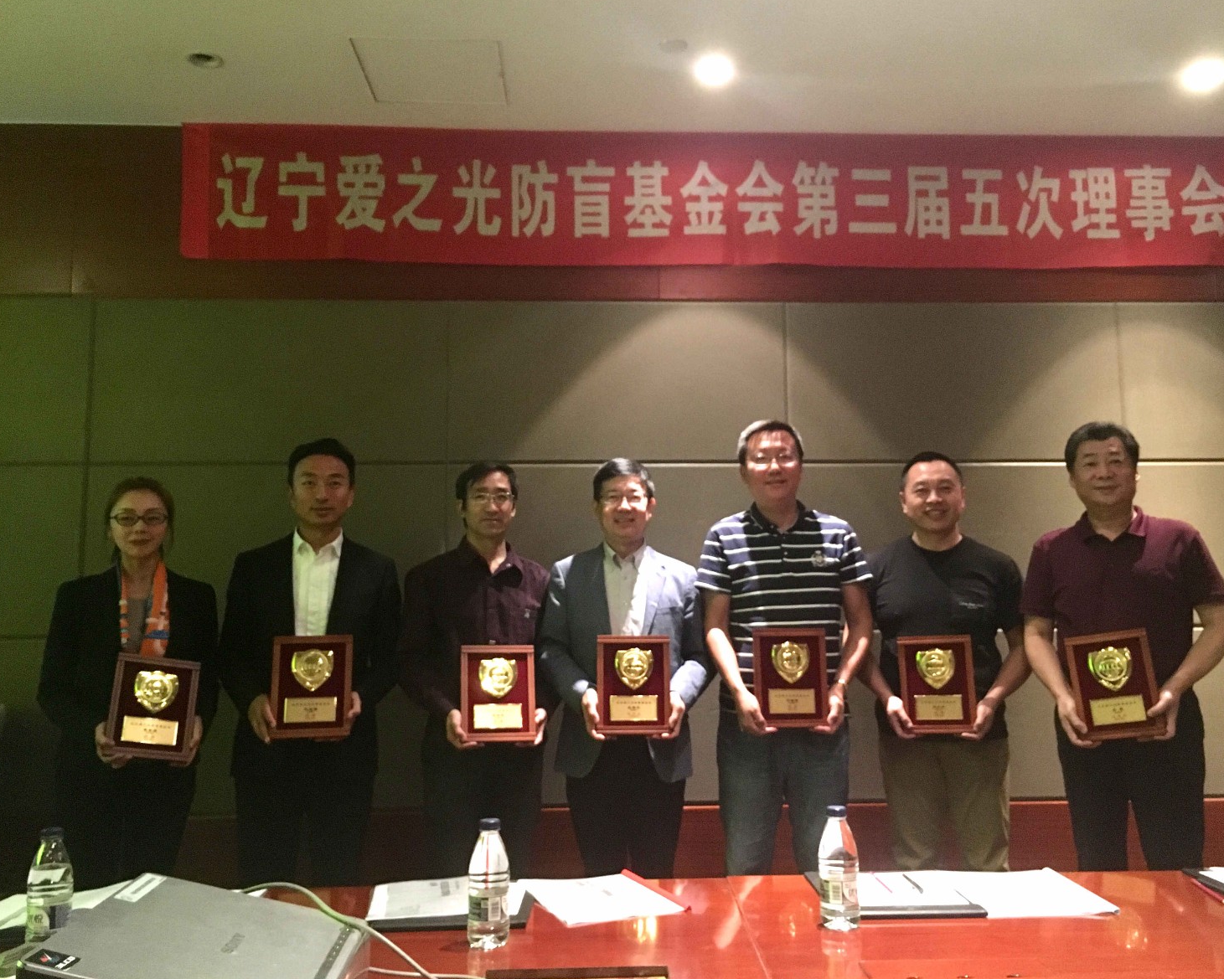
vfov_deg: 47.1
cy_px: 483
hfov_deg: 57.1
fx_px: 1123
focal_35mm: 31
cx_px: 661
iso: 500
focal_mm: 4.15
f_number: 2.2
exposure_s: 1/17
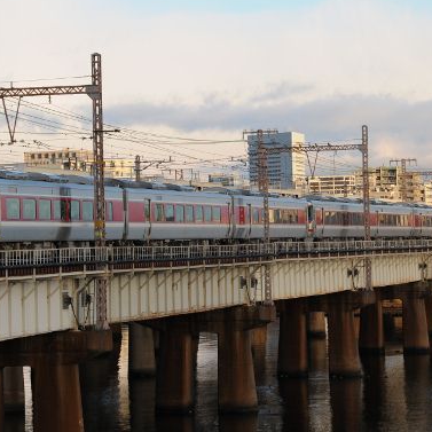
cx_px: 151
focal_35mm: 134
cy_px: 190
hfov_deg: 13.0
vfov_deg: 13.0
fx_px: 1892
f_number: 8
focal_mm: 62
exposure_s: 1/400
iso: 400
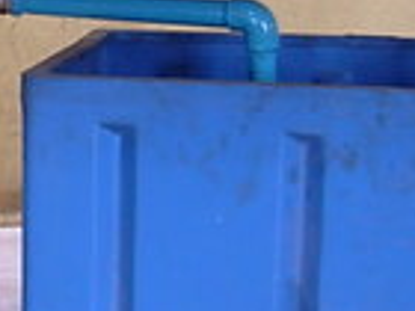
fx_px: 1630
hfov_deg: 13.9
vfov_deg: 10.9
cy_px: 52
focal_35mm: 136
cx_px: -124
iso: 50
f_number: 2.9
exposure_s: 1/45.3
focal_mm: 6.3
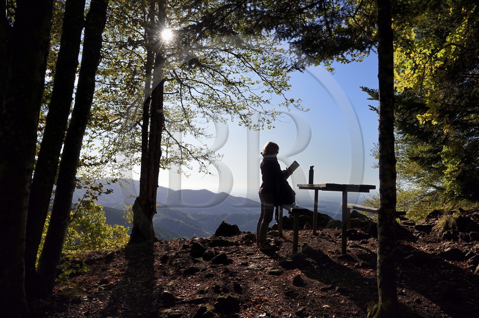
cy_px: 159
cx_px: 240
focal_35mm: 29
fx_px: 386
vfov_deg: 44.9
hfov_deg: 63.7
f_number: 18
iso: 400
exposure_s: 1/400
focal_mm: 29
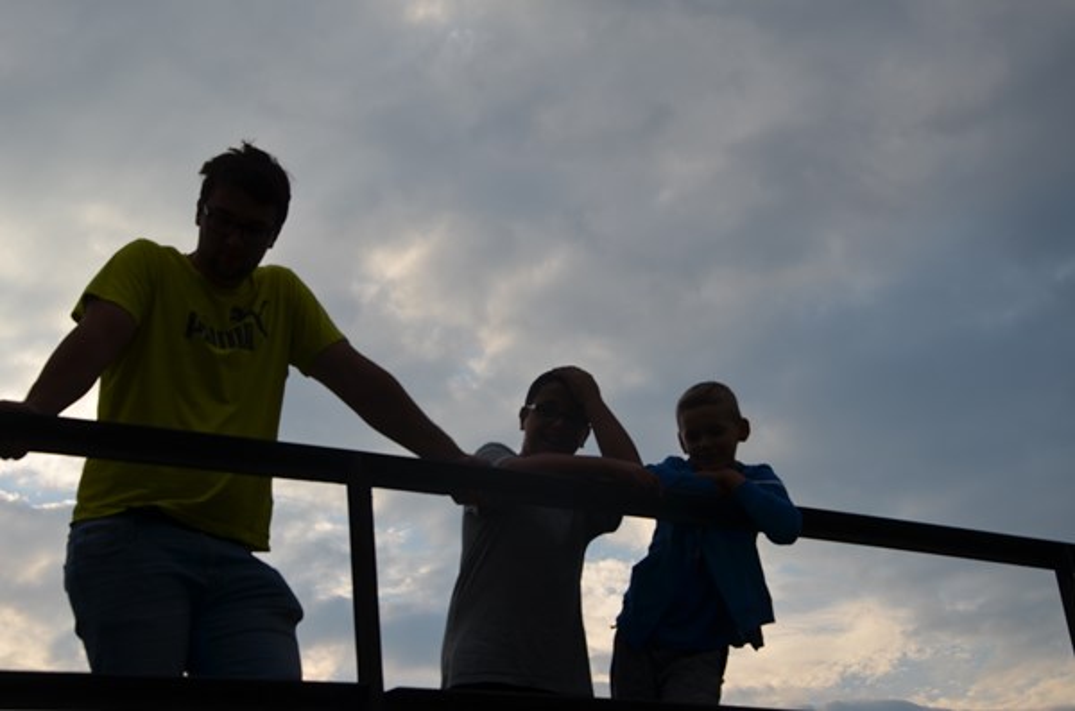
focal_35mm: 68
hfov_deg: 29.9
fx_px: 2011
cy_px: 356
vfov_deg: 20.1
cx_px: 538
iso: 100
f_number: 8
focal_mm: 45
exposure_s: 1/320
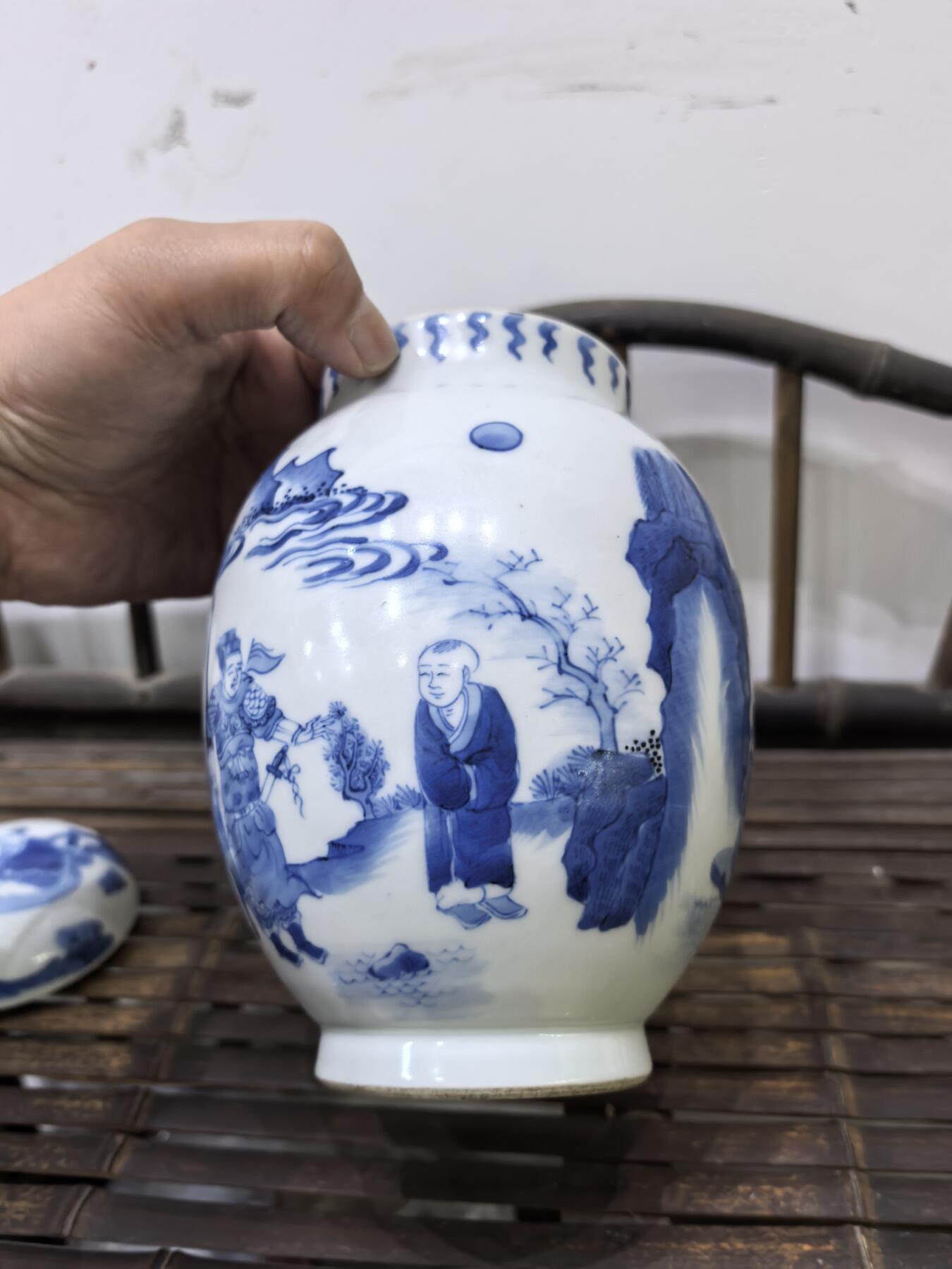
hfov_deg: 51.4
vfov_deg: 65.3
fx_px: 990
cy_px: 634
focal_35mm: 27
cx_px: 476
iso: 1600
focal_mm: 6.98
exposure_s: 1/331
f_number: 2
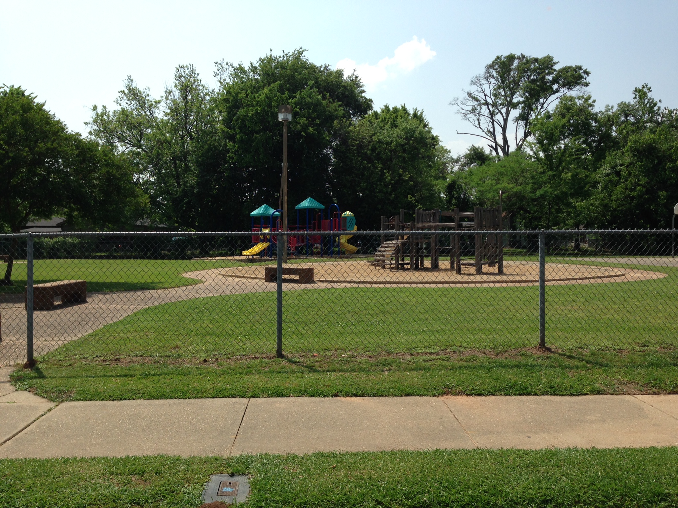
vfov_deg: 42.9
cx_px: 339
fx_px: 646
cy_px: 254
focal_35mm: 33
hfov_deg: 55.4
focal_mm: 4.12
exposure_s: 1/1748
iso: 50
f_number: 2.4
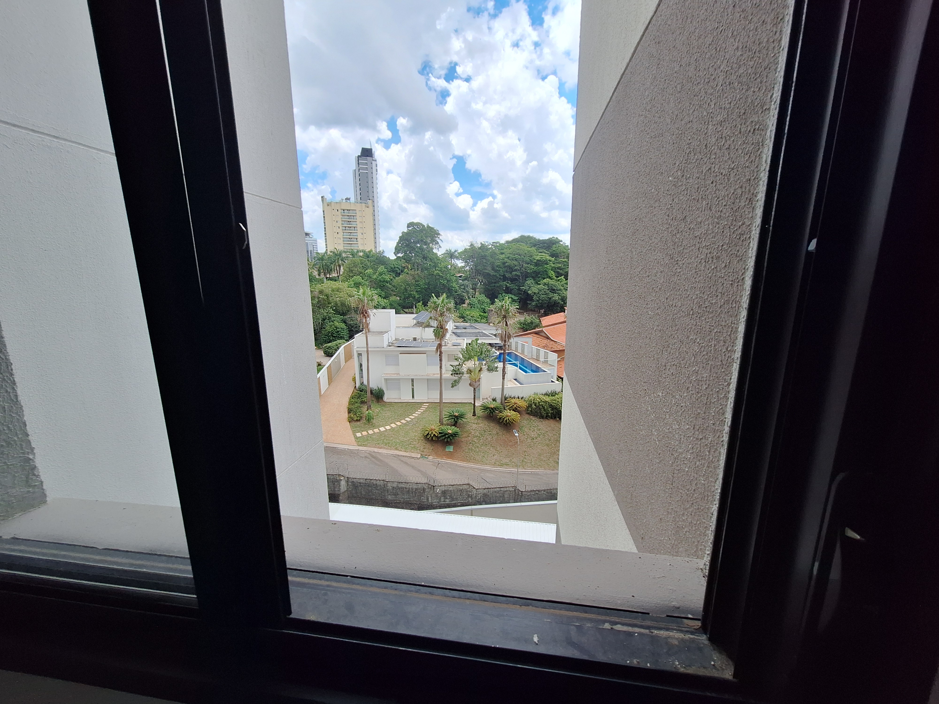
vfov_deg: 89.9
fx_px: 353
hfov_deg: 106.2
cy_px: 352
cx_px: 470
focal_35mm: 13
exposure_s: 1/1031
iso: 40
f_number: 2.2
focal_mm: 1.74
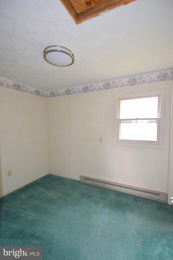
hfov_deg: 77.2
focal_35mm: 15
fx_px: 108
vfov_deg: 100.4
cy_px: 130
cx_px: 86
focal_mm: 10
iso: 560
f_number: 3.5
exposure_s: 1/60
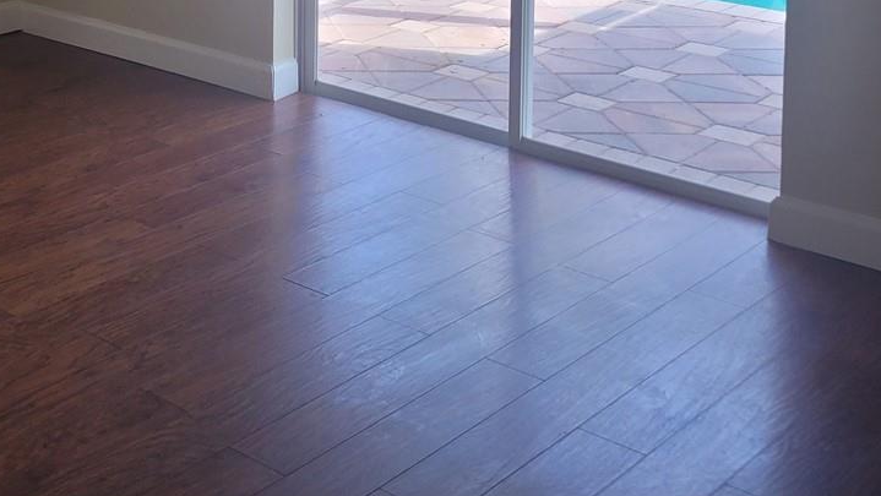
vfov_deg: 17.4
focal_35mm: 63
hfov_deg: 30.1
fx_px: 1472
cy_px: -228
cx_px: -70
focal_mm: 5.4
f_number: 1.8
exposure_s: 1/120
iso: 80
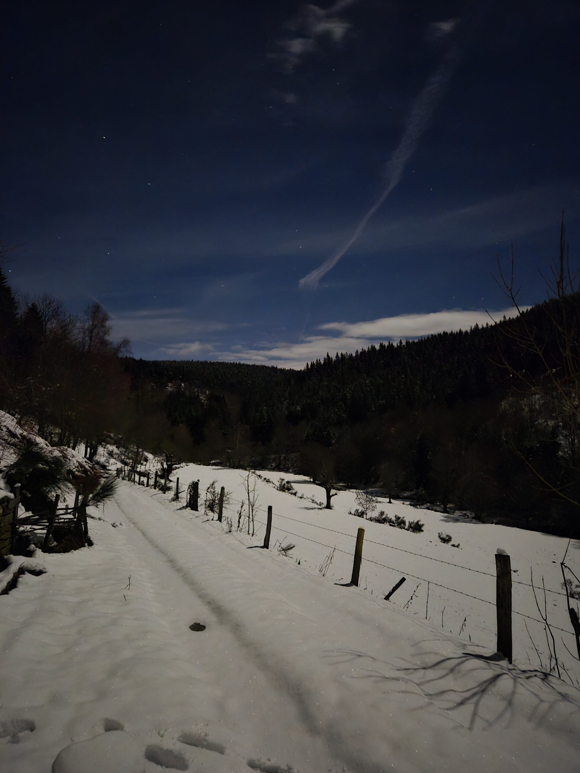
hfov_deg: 58.9
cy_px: 386
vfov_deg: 73.9
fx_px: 514
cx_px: 290
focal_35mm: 23
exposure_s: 1/4
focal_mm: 5.4
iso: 4000
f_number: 1.8
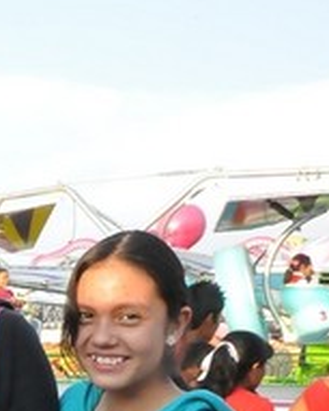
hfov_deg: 11.7
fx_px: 1430
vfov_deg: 16.1
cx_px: -335
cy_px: 367
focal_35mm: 118
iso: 3200
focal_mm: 25
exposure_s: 1/320
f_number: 14
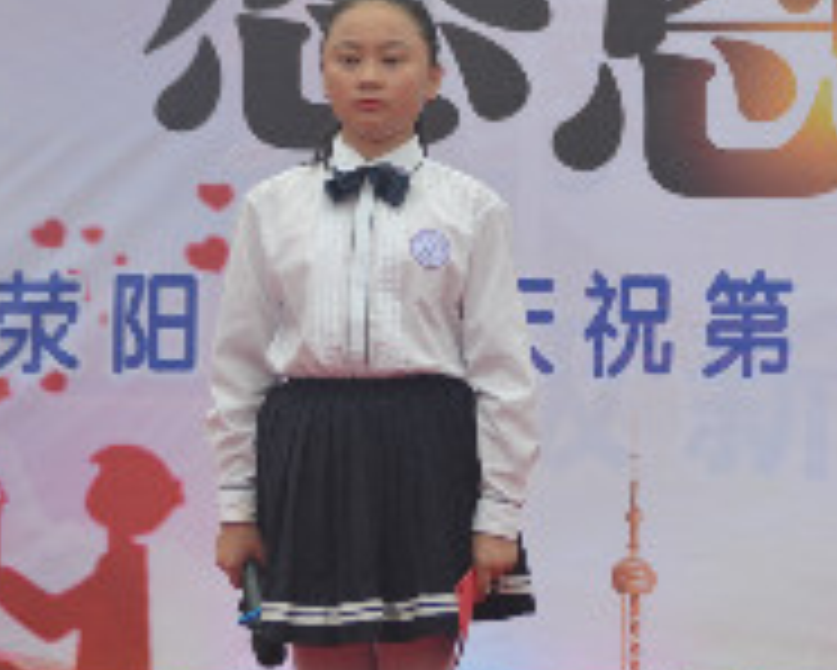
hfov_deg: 10.1
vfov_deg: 8.2
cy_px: 398
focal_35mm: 189
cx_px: 846
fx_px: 4684
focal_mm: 50
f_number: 5.6
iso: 320
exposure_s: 1/125
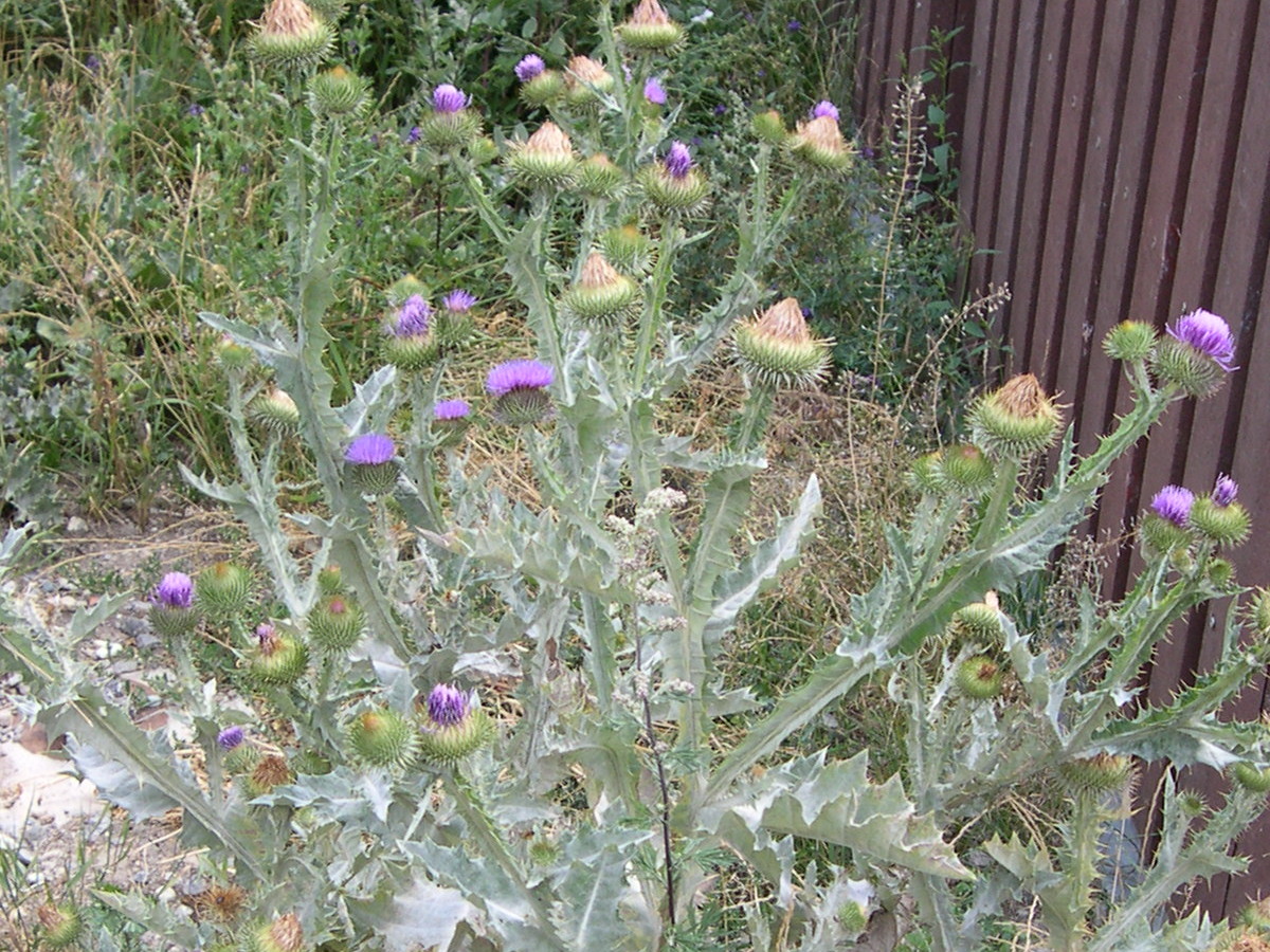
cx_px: 635
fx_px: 1394
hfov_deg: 49.0
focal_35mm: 38
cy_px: 476
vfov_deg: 37.7
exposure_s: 1/233
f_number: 2.8
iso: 100
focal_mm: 8
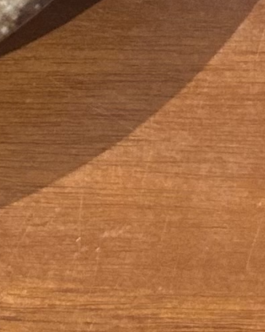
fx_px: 2021
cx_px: 230
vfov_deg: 7.7
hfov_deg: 7.5
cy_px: -773
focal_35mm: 206
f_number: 1.5
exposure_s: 1/60
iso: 200
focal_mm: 5.7
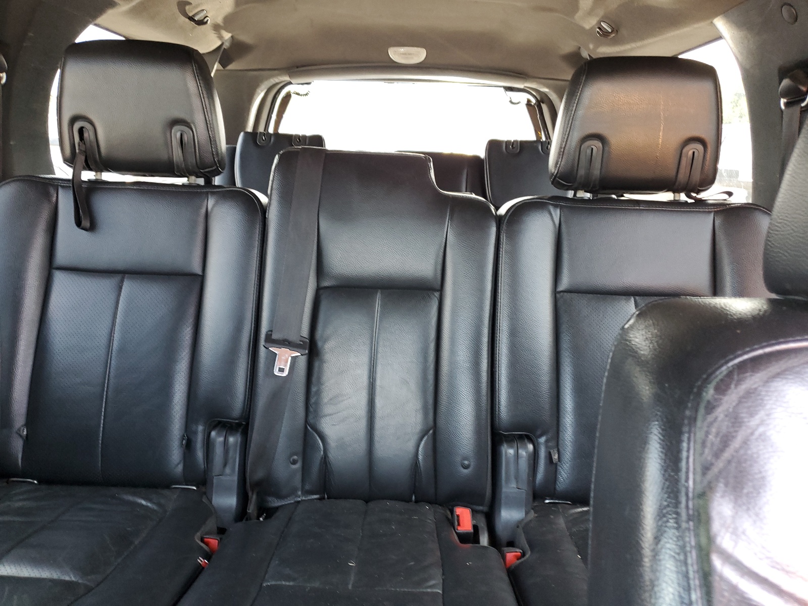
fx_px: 607
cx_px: 404
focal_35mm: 26
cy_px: 303
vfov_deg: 53.1
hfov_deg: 67.3
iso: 124
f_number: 1.5
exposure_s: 1/60.2
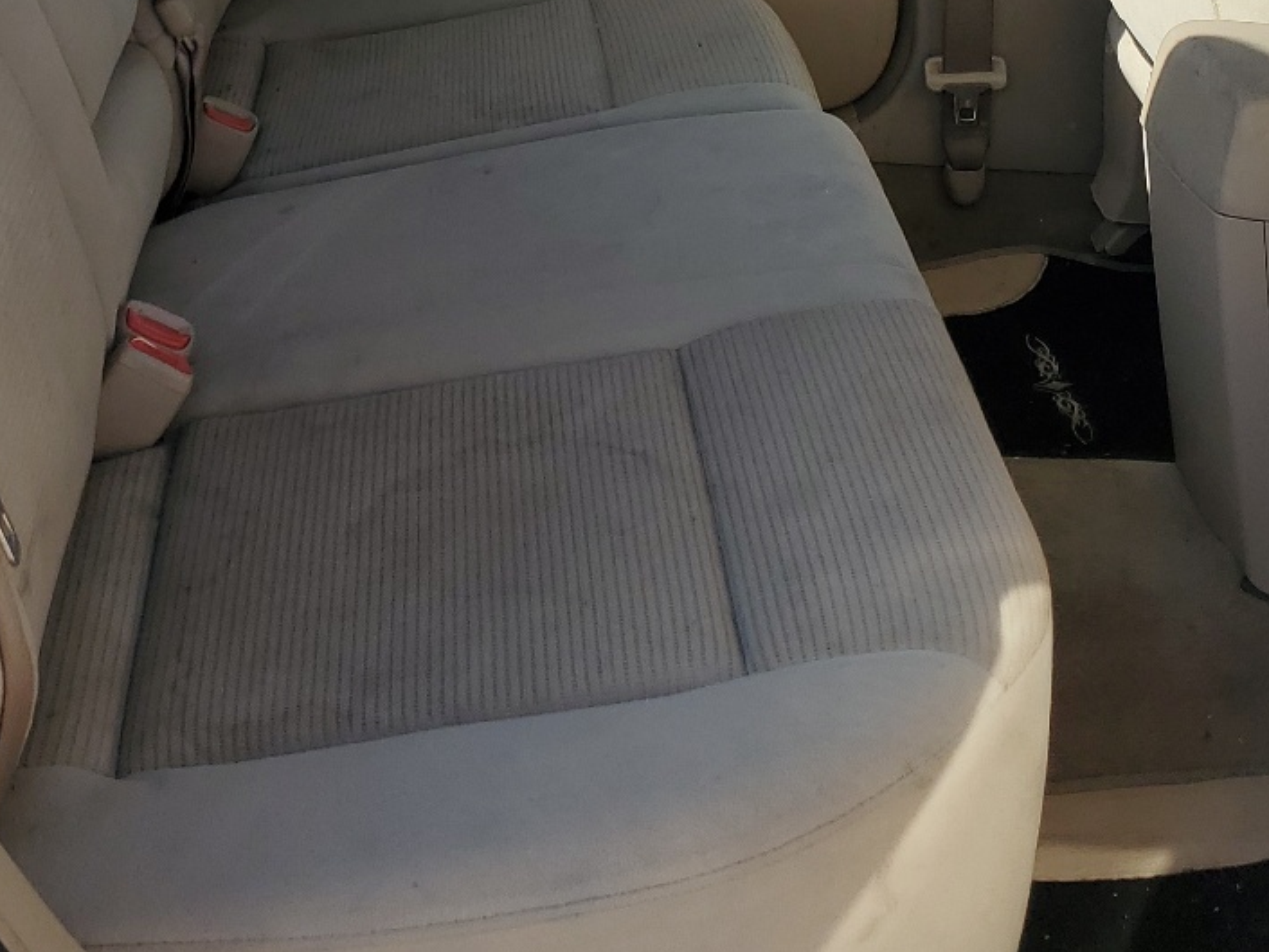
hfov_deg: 32.7
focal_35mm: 59
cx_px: 589
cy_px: -77
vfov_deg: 23.4
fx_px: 2163
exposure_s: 1/1429
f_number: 1.5
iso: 50
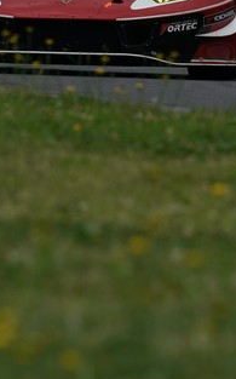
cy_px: 113
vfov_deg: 1.5
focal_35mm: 1408
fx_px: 14523
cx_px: 175
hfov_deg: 0.9
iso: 320
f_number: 10
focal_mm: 600
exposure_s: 1/800
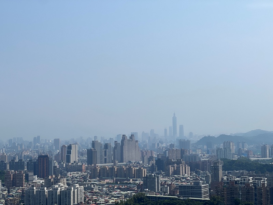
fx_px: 607
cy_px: 102
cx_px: 136
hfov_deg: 25.3
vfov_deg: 19.1
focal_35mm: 77
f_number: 2.8
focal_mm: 9
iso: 32
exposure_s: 1/1698
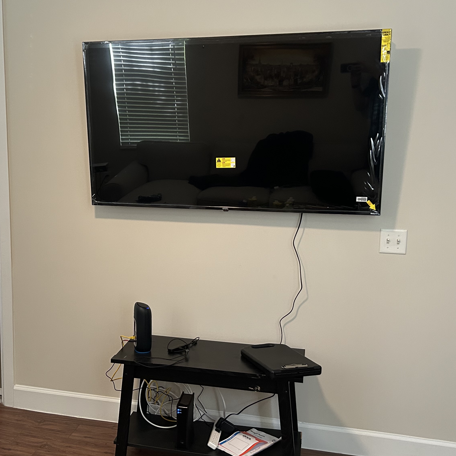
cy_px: 217
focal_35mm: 41
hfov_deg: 40.6
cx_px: 167
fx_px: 611
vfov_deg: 40.9
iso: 250
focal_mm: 5.7
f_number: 1.5
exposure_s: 1/60
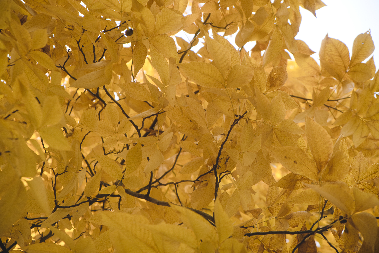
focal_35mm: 86
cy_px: 130
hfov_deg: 23.6
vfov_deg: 15.9
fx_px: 905
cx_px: 186
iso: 320
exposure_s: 1/125
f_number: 4
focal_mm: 55
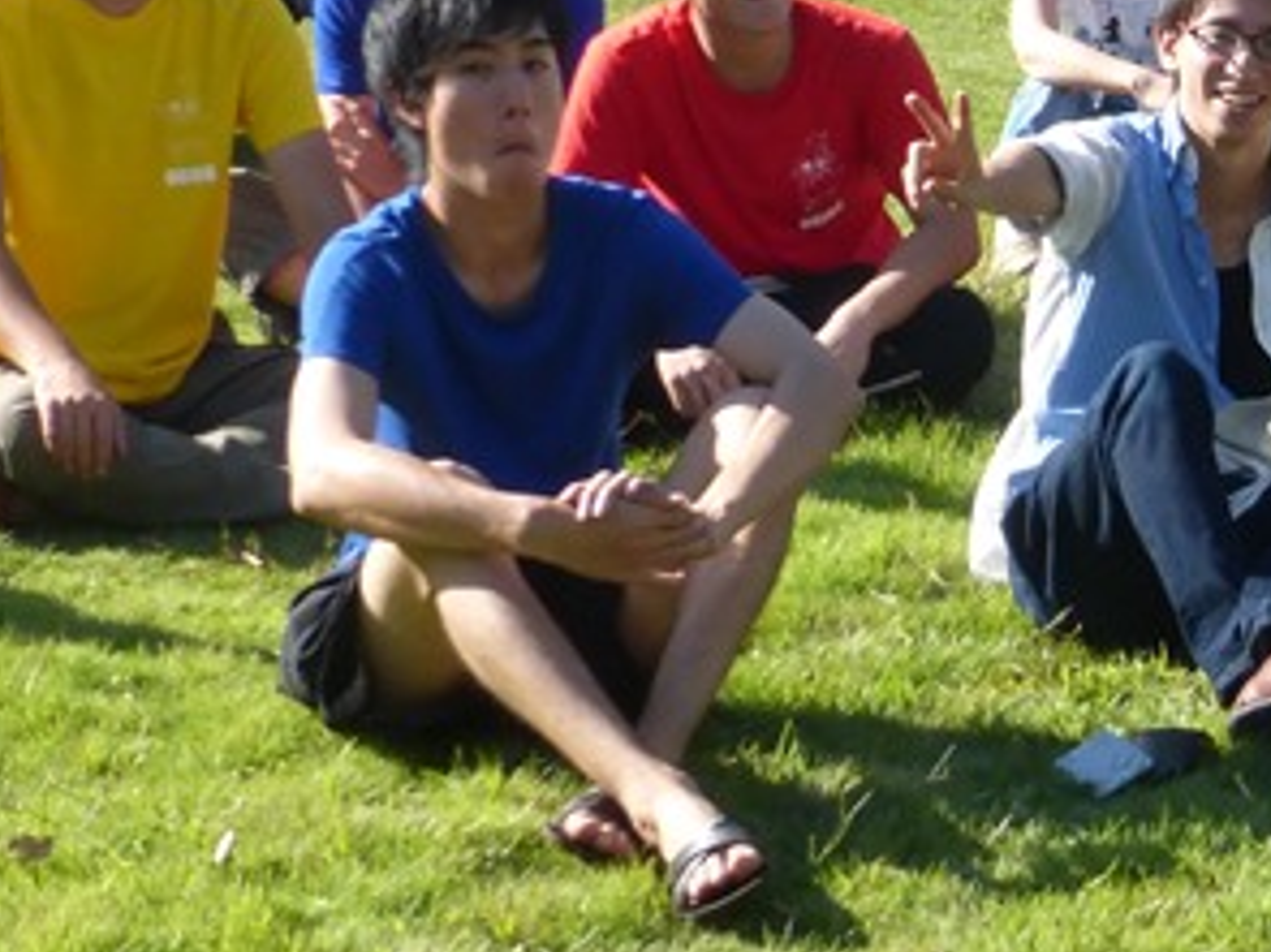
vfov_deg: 9.1
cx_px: 1357
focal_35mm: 163
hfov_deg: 12.0
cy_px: 302
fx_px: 5982
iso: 160
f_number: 4.2
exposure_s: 1/500
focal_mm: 8.5
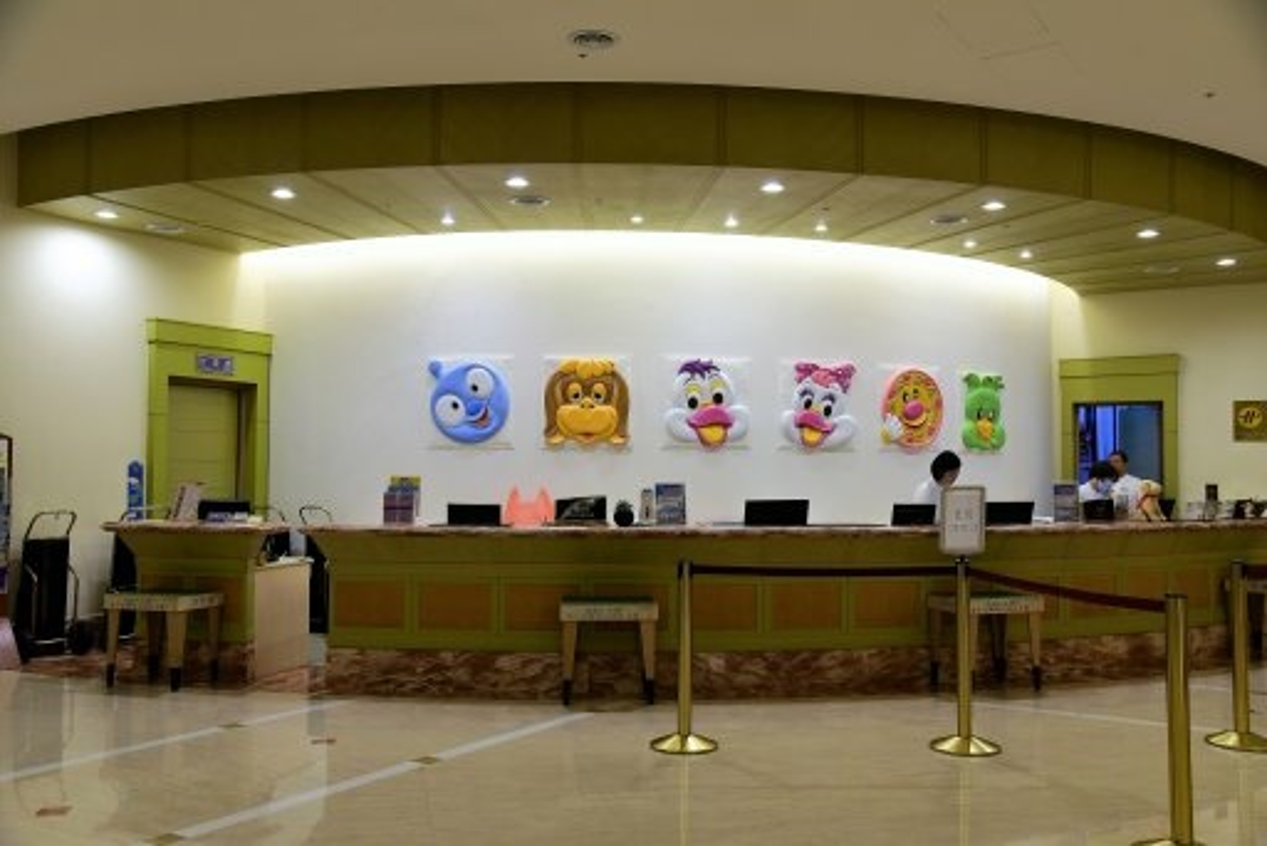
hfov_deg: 58.7
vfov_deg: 41.2
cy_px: 423
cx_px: 634
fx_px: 1127
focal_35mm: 32
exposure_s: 1/40
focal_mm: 32
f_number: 5.6
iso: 1000
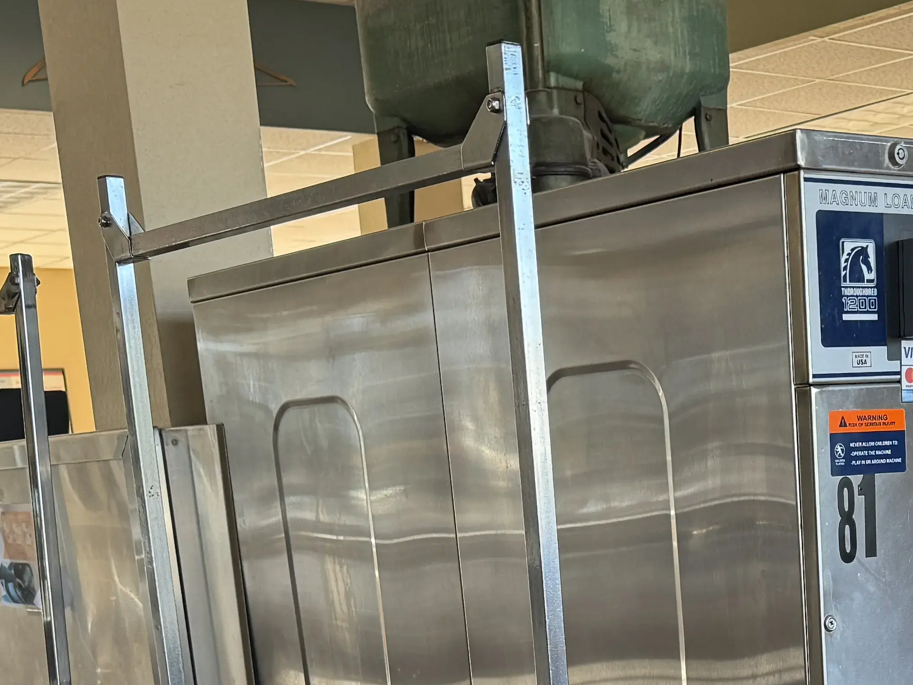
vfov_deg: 19.9
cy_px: 878
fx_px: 1794
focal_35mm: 68
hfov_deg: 28.0
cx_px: 726
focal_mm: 6.76
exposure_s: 1/120
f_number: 1.78
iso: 160
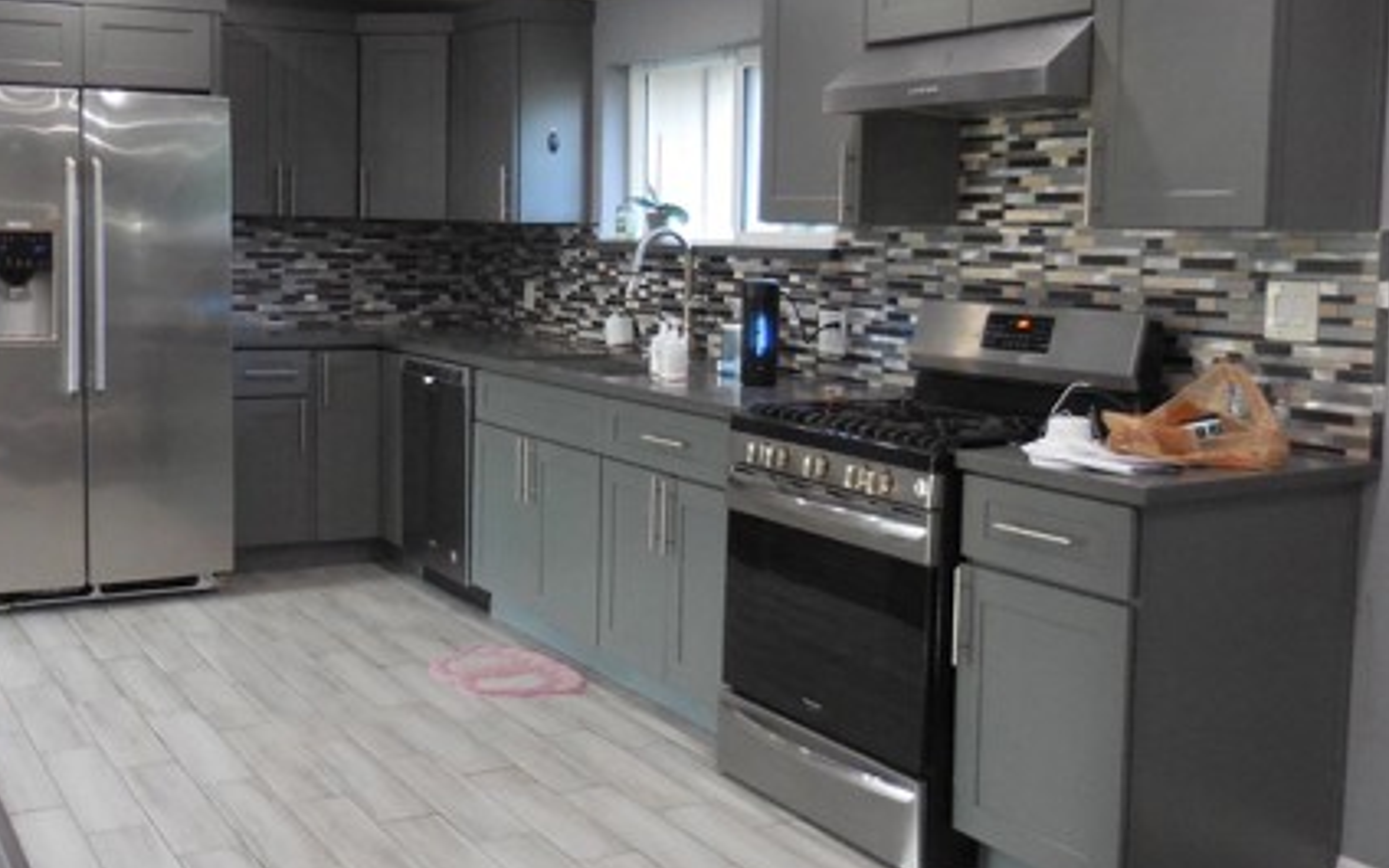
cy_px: 331
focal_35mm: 40
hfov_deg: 49.1
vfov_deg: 31.9
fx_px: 1514
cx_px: 586
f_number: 3.3
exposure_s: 1/25
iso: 400
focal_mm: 4.5
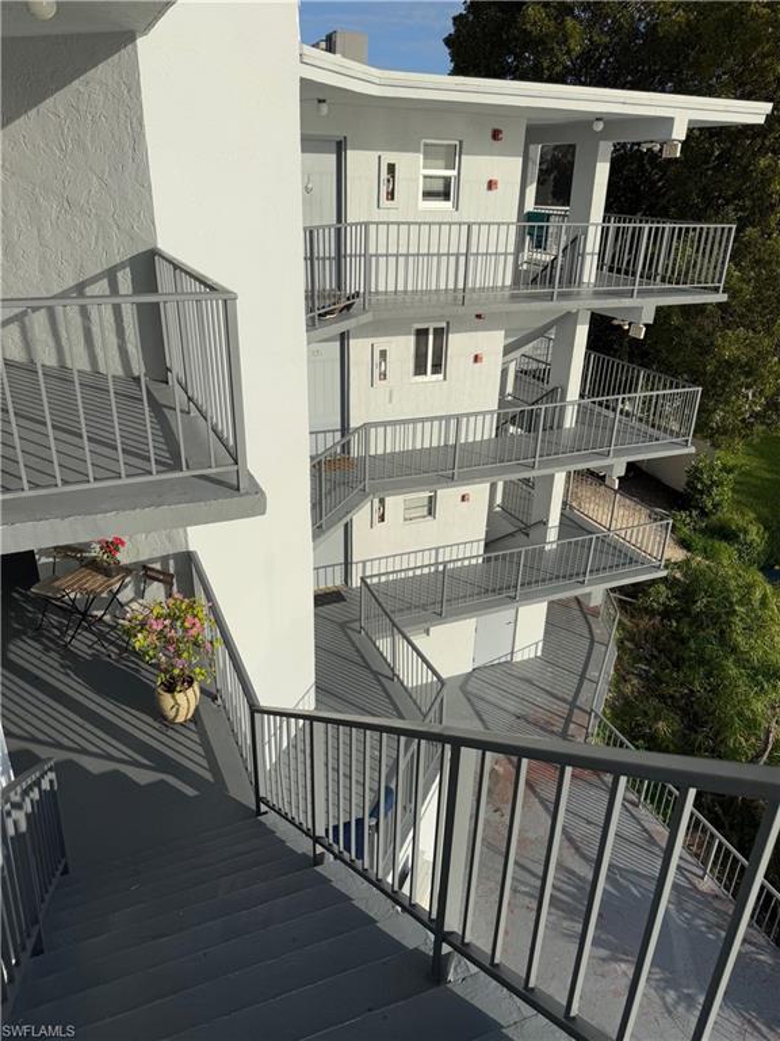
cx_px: 390
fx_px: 721
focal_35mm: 24
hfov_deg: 56.8
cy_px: 520
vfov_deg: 71.6
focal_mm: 6.76
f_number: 1.78
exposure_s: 1/8130
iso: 80
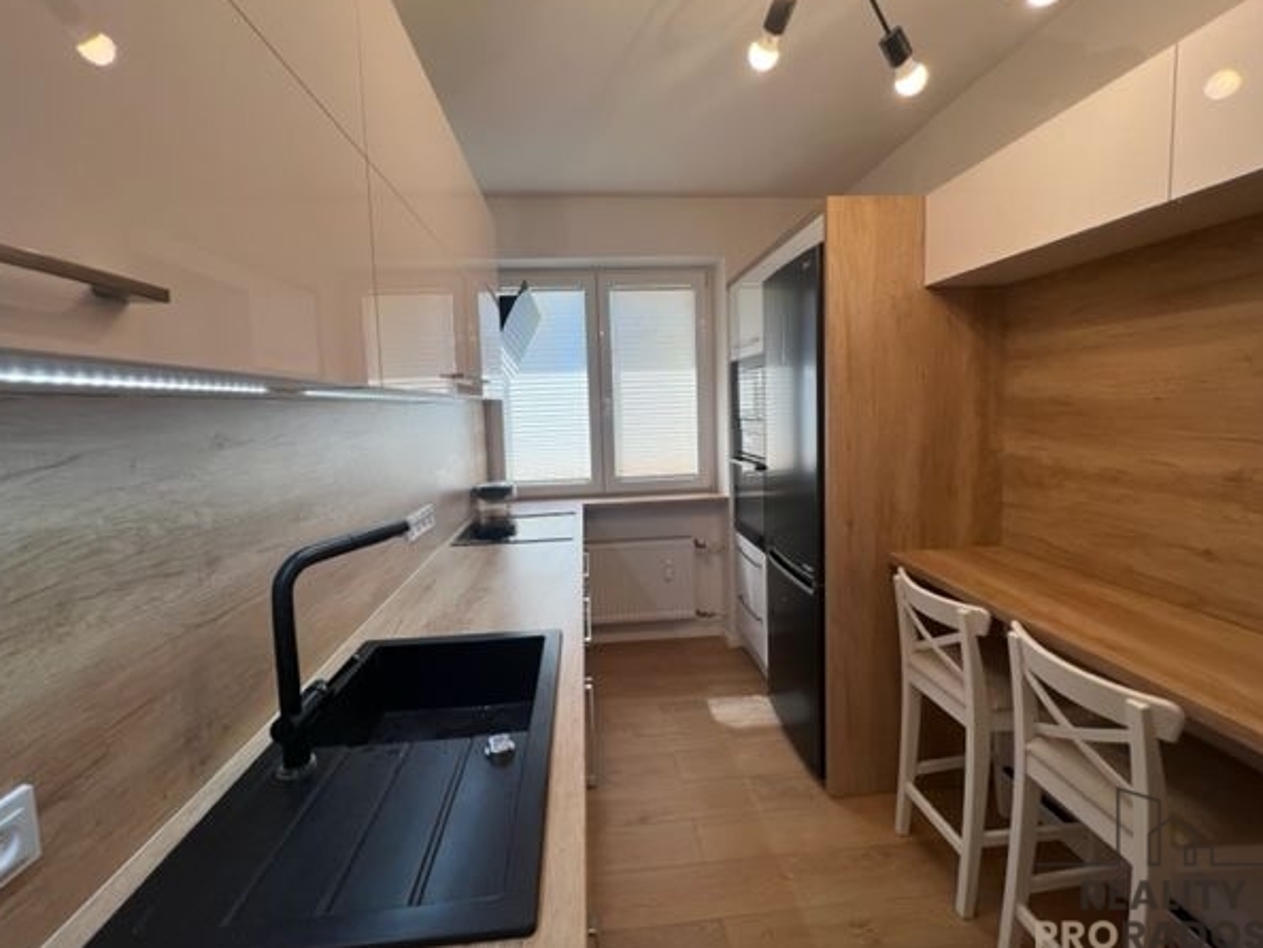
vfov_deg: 85.7
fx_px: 511
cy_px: 451
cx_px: 623
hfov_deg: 102.0
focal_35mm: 14
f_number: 1.8
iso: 32
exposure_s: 1/156
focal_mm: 1.57
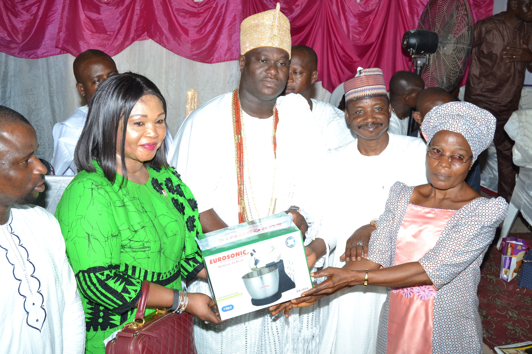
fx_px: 576
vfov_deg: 34.2
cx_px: 266
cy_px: 177
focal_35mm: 39
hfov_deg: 49.6
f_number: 6.3
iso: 800
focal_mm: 26
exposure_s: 1/100
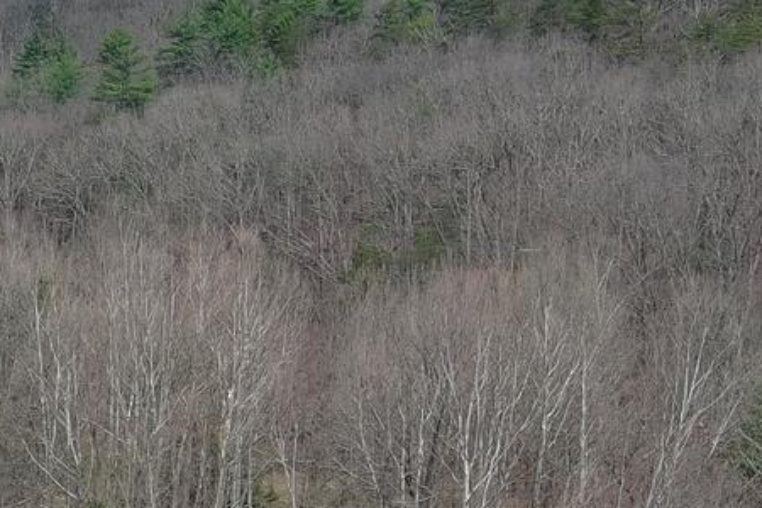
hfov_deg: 13.8
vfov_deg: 9.9
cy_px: 910
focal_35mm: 132
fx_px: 2794
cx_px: -613
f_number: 2.8
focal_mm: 10.57
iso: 100
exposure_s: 1/843
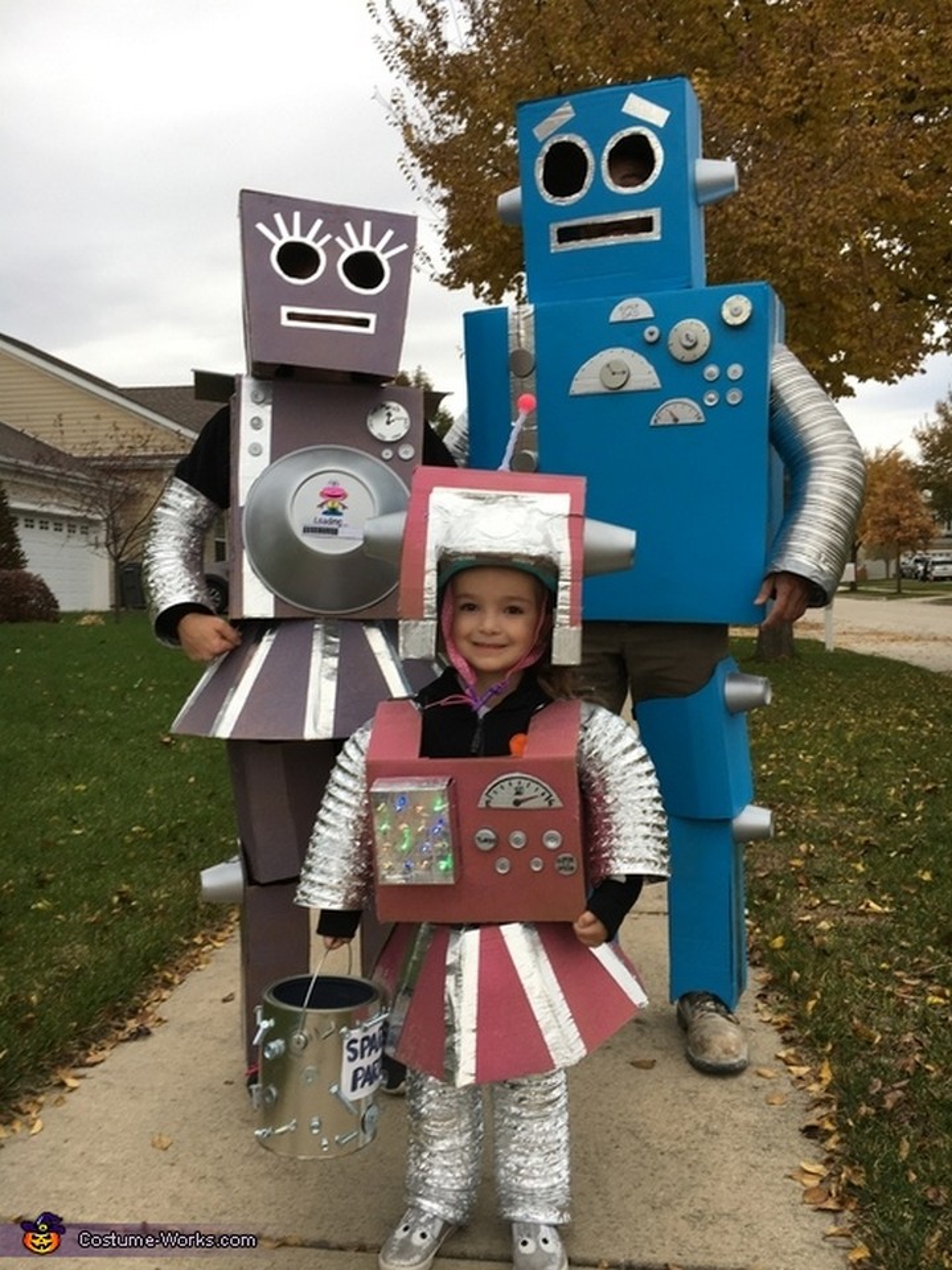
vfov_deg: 61.7
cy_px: 635
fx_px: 1063
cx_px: 476
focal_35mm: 29
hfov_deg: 48.2
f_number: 2.2
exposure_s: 1/120
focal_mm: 4.15
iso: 32
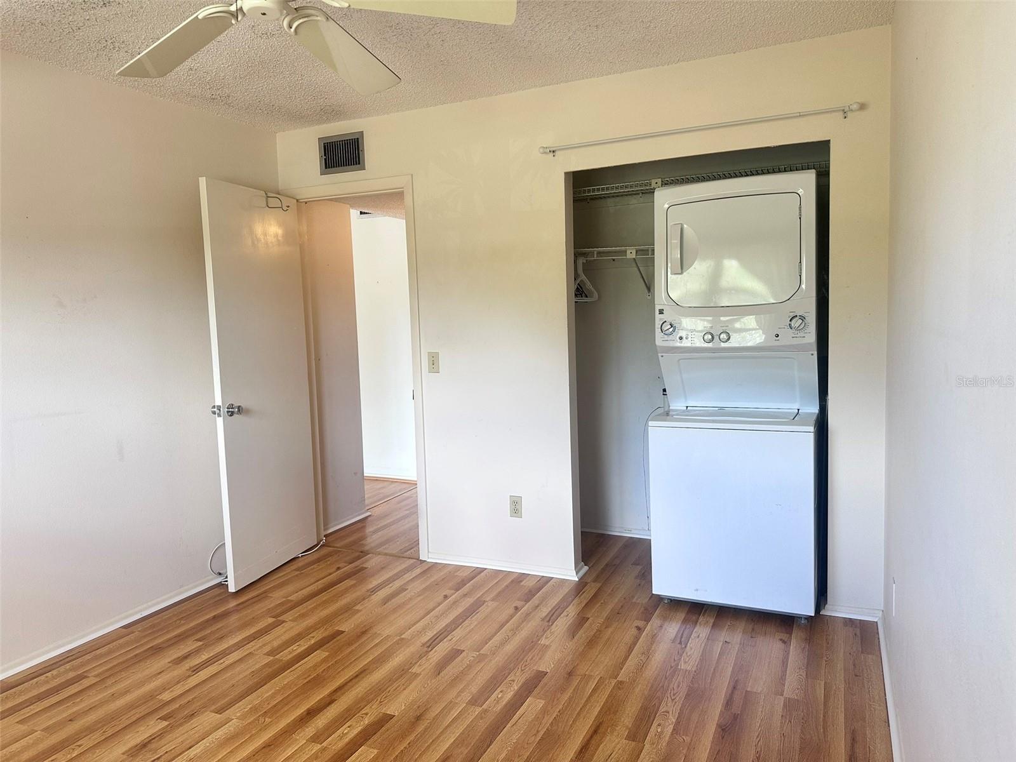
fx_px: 704
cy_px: 381
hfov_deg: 71.6
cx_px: 508
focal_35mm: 24
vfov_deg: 56.8
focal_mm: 6.86
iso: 125
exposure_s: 1/60
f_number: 1.78
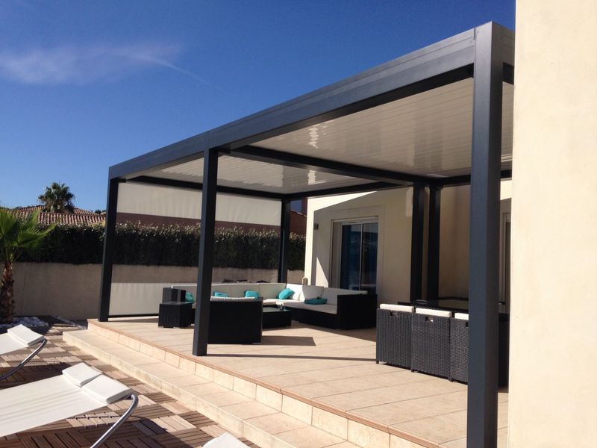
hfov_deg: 55.4
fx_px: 569
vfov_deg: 42.9
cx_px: 298
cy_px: 224
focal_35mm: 33
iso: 50
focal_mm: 4.12
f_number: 2.4
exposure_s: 1/2358
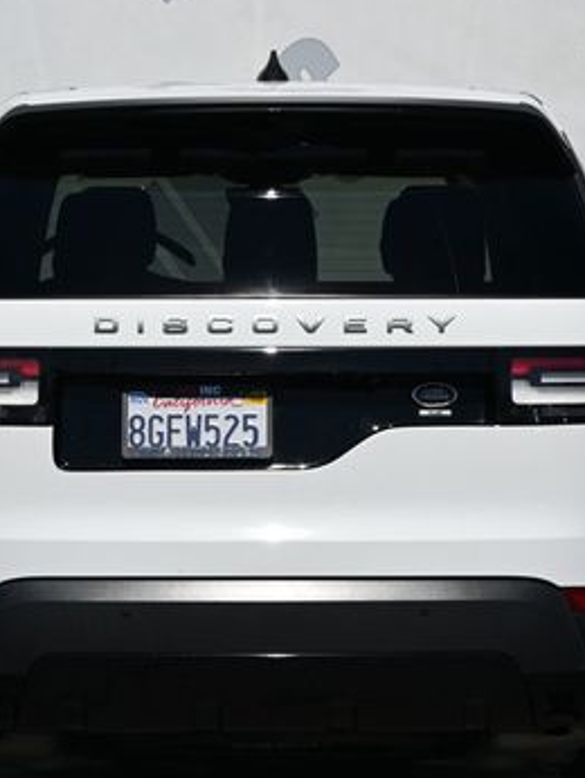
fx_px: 2698
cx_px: 268
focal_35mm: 120
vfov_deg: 16.4
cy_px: 465
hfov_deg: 12.4
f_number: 7.1
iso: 100
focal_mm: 45
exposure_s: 1/400
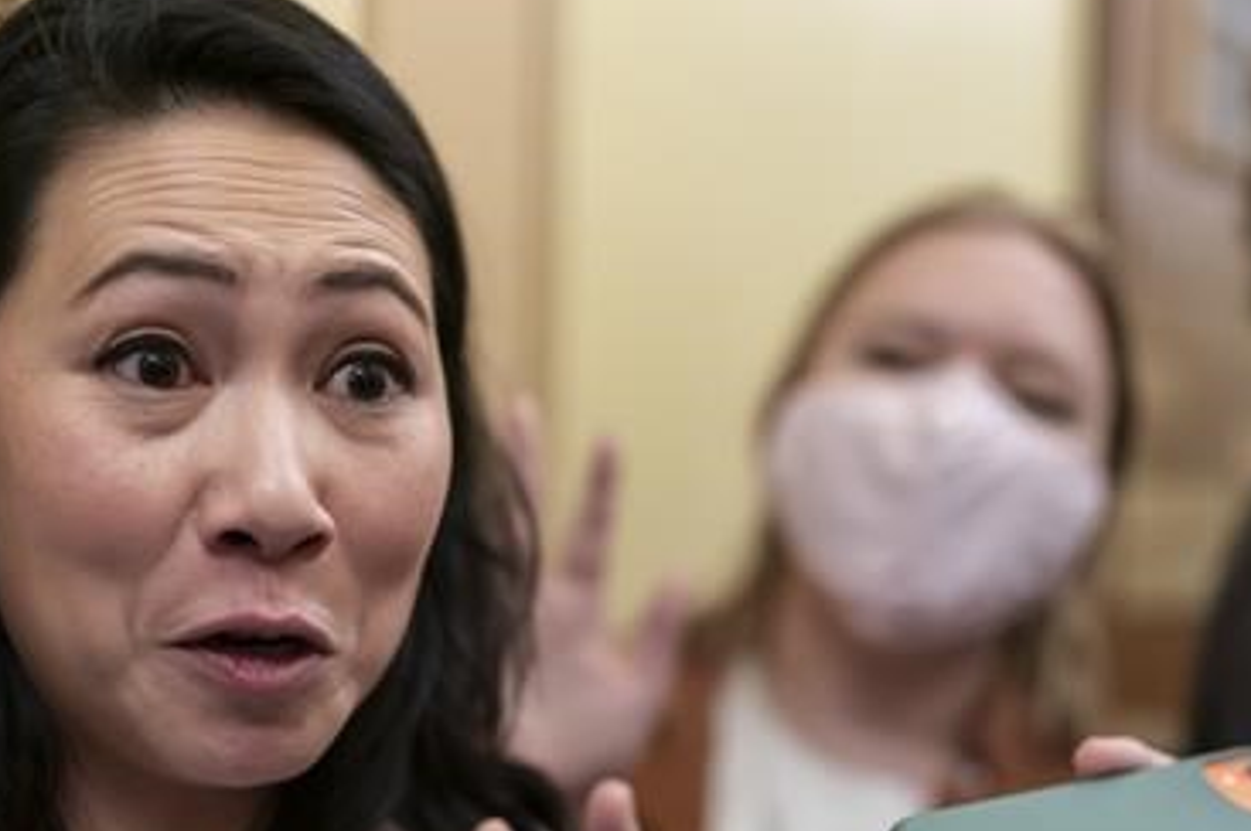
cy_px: 683
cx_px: 597
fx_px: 2153
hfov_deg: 32.4
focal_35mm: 62
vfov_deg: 21.6
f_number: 1.4
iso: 2000
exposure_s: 1/250
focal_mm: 35
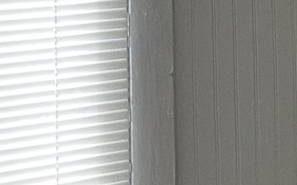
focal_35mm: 178
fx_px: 1441
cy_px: -125
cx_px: 711
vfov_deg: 7.2
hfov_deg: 10.2
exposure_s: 1/60
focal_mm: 5.7
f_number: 1.5
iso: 160
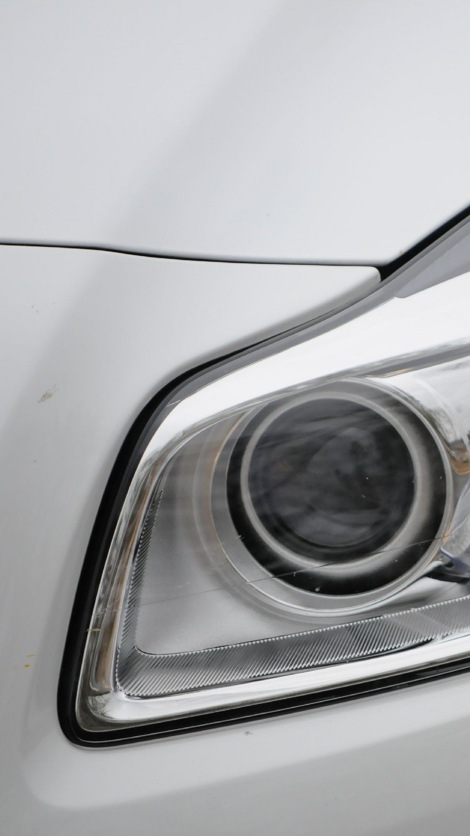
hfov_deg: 3.2
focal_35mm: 379
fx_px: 8397
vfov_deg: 5.7
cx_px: 418
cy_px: 419
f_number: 5.6
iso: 800
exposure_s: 1/1600
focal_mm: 160
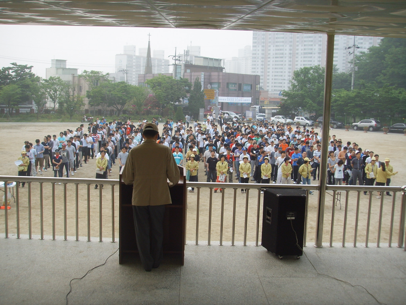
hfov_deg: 47.9
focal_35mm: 39
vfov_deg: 36.8
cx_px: 203
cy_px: 152
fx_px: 457
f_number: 3.5
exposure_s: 1/180
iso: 50
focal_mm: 6.6
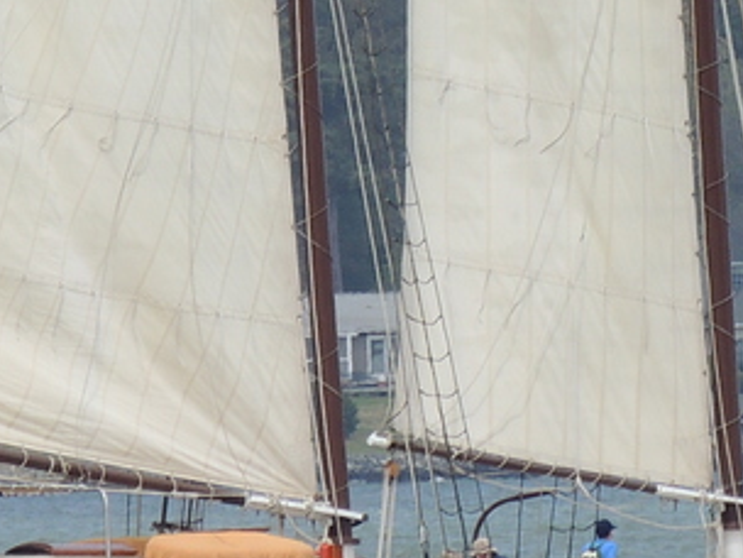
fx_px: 39279
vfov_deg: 0.8
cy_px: -340
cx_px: 445
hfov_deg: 1.1
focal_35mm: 1830
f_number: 4.9
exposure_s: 1/500
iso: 100
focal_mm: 77.5
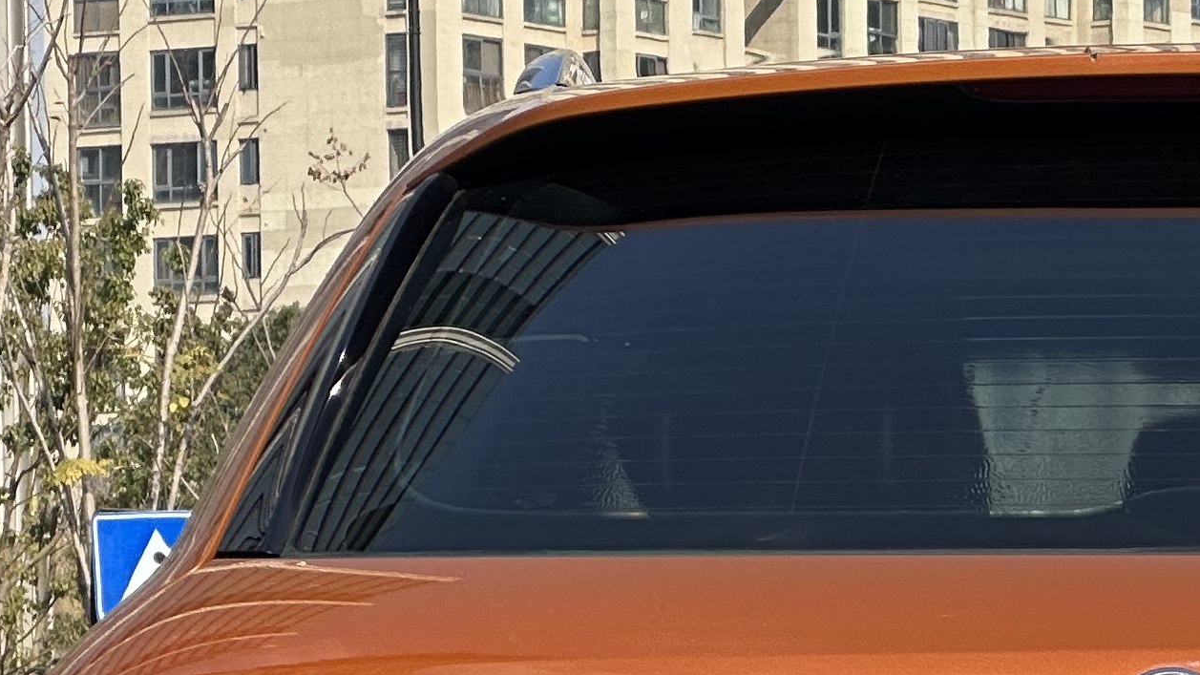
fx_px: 8559
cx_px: 1250
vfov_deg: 4.5
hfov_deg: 8.0
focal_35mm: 269
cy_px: 1081
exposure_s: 1/582
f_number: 2.8
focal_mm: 9
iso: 32
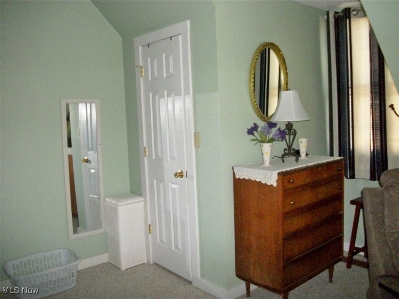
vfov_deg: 44.2
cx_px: 200
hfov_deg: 56.8
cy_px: 150
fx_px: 369
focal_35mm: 32
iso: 400
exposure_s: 1/125
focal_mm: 5.7
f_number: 2.9
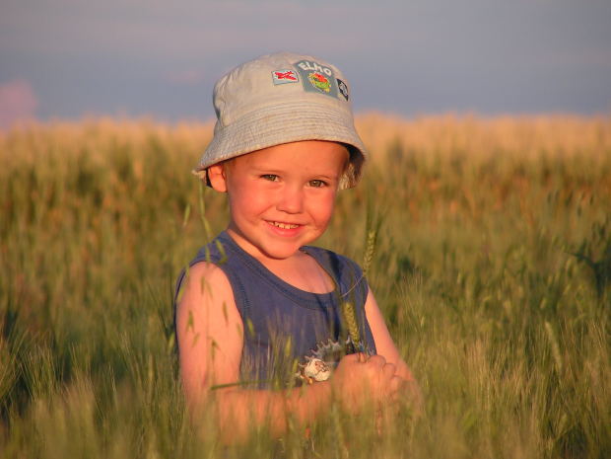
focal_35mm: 290
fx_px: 5119
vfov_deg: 5.1
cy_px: 230
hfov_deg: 6.8
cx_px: 306
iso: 80
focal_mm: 48
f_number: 3.2
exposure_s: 1/320
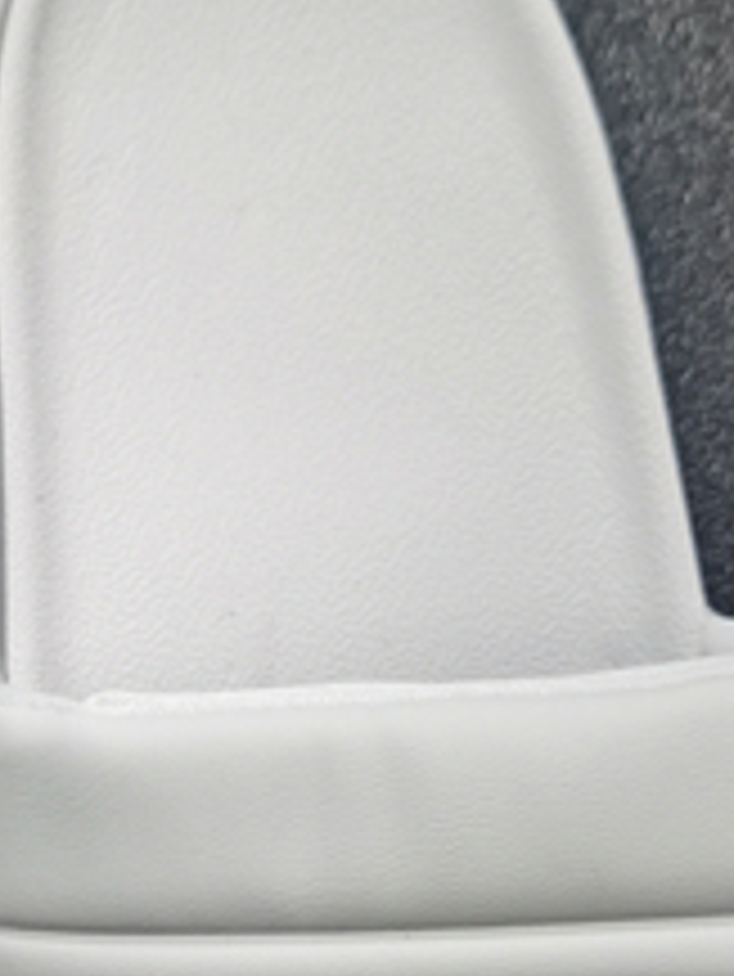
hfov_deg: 13.4
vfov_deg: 18.1
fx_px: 3050
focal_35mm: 108
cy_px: 733
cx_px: -90
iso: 160
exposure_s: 1/100
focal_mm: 5.56
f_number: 1.6
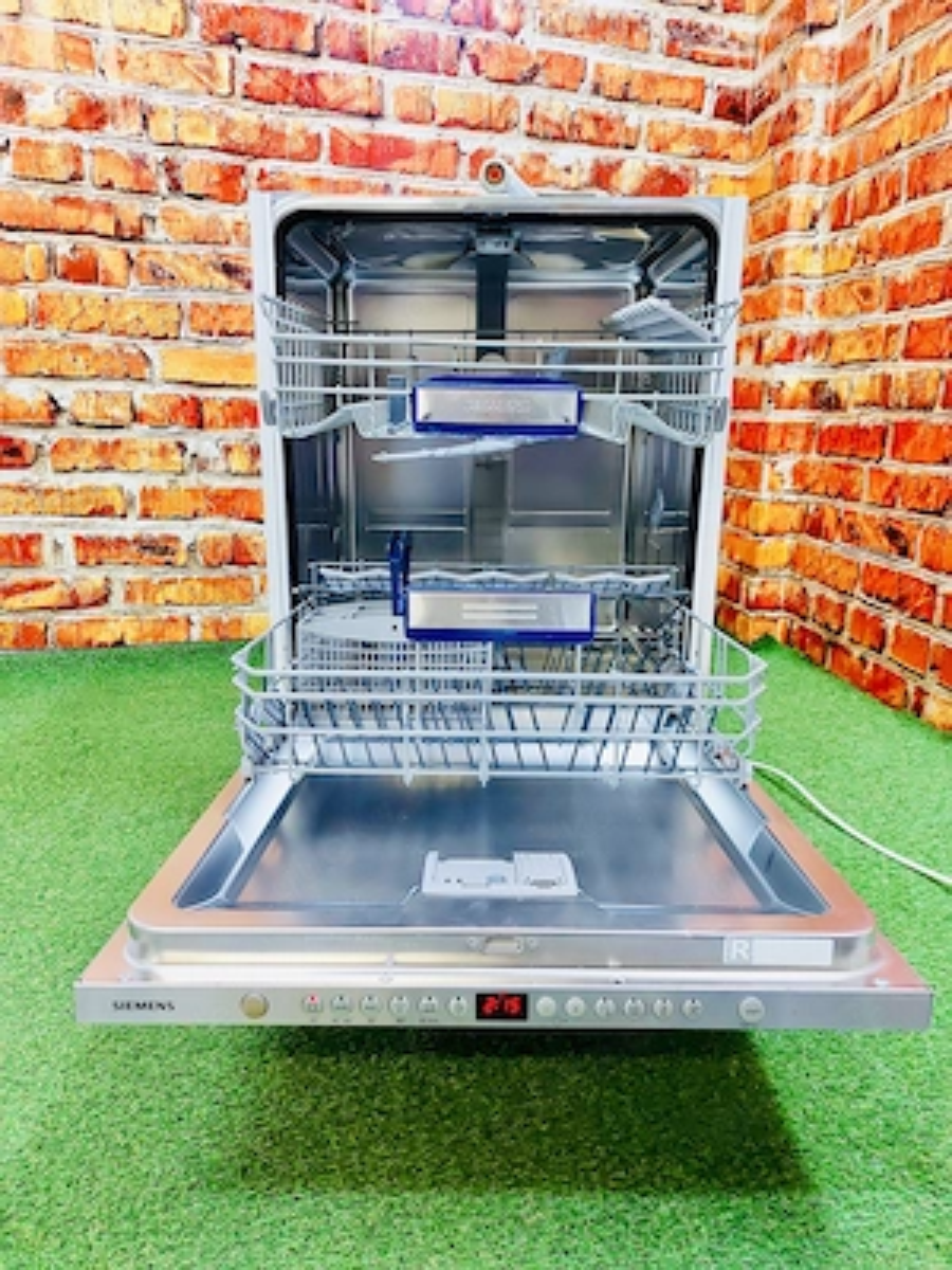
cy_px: 635
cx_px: 476
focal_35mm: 24
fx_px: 880
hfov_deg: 56.8
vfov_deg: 71.6
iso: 320
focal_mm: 5.23
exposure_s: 1/25
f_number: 1.8
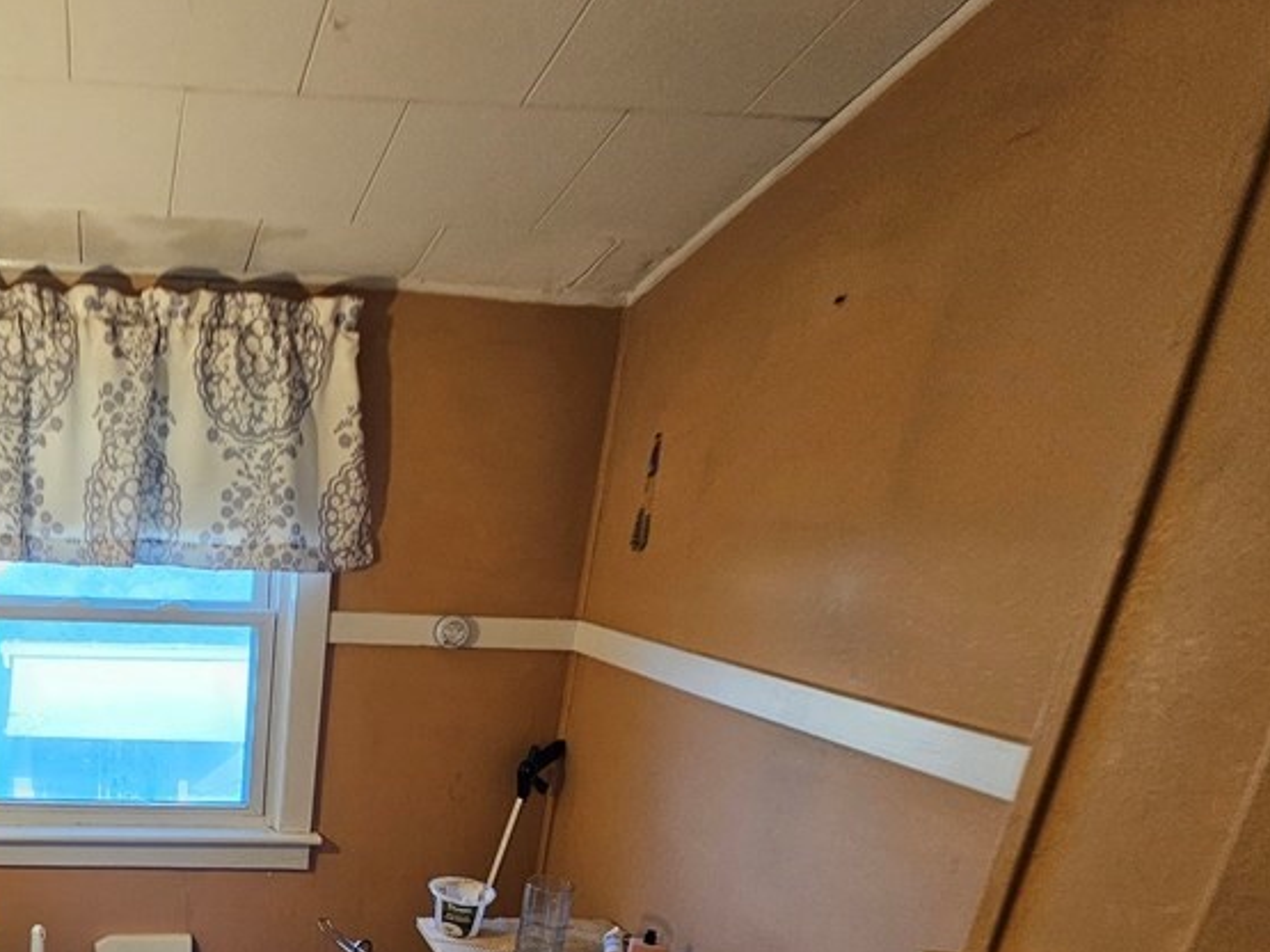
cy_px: 815
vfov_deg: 51.6
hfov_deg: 61.6
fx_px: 880
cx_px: 153
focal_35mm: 24
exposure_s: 1/60
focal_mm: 2.2
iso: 80
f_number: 2.2
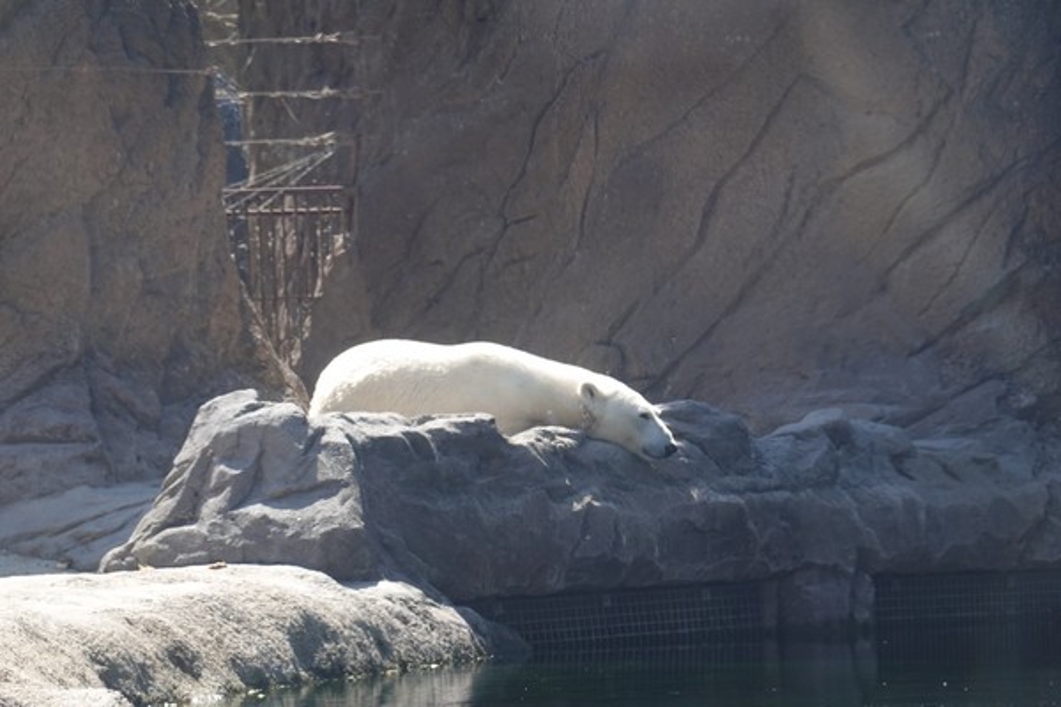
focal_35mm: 182
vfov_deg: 7.5
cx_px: 530
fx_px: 5364
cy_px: 354
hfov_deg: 11.3
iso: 250
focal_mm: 65.97
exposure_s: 1/500
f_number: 4.5
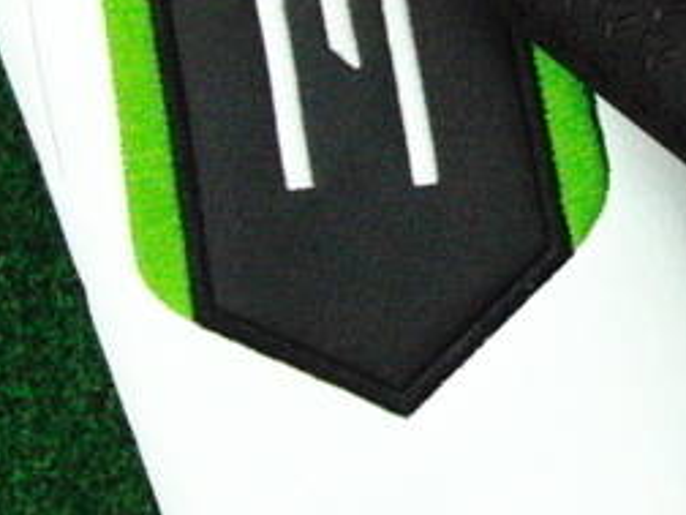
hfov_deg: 20.2
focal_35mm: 94
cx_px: 686
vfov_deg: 15.4
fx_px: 1863
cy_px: -5
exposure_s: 1/500
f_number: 3.6
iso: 3200
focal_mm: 6.42
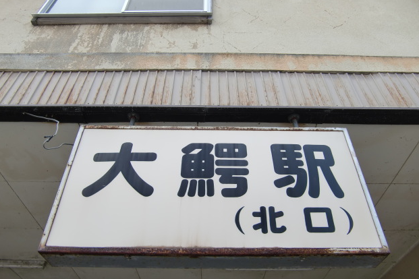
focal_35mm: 30
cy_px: 159
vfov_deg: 43.5
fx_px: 349
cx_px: 214
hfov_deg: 61.9
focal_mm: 4.9
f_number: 2.6
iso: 64
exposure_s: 1/500
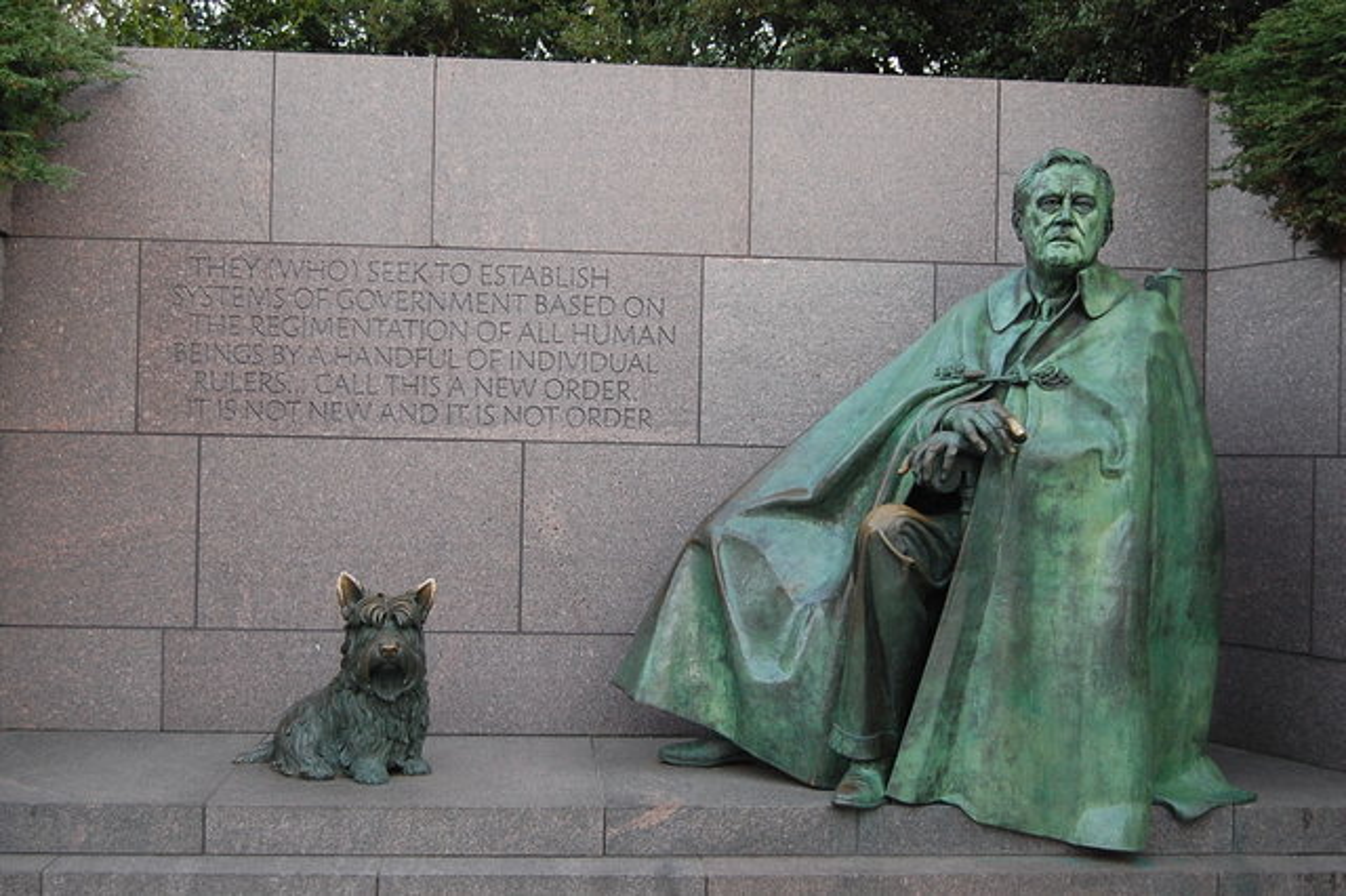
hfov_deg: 42.3
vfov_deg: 28.9
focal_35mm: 46
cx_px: 673
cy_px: 448
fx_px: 1738
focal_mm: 31
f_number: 4.5
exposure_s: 1/30
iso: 720
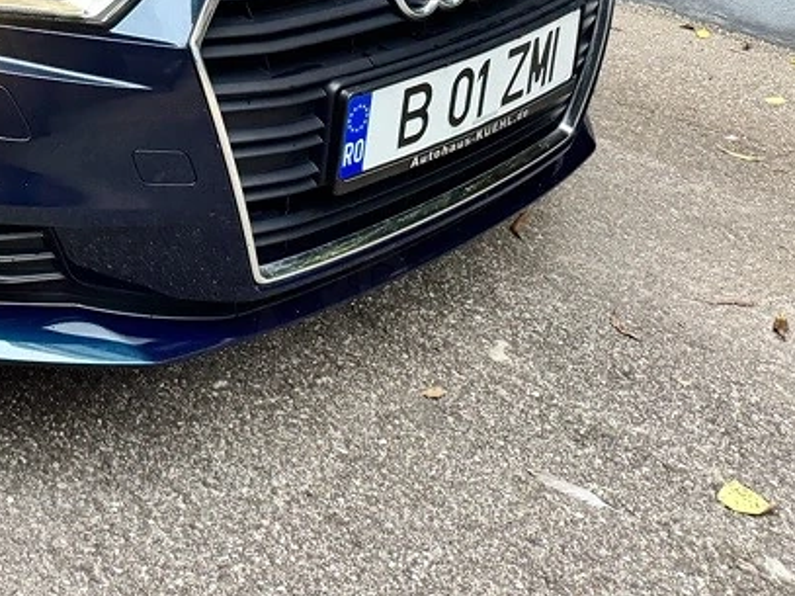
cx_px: -176
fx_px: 1355
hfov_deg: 28.2
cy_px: -90
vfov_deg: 23.1
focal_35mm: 59
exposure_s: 1/50
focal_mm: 6.76
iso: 320
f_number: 1.78
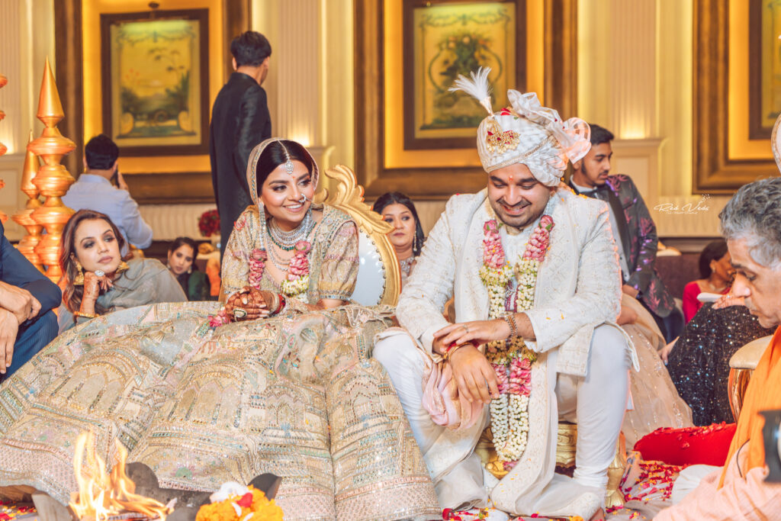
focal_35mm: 60
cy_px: 260
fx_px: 1302
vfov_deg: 22.6
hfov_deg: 33.4
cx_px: 390
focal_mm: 60
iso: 1600
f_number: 5
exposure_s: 1/160
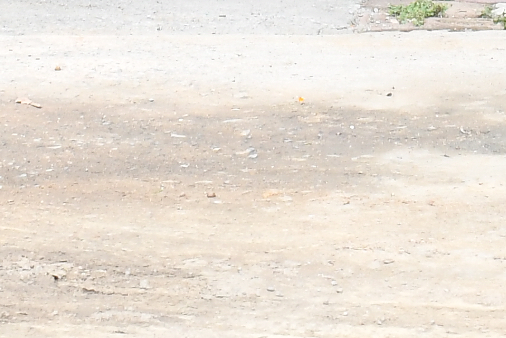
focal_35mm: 166
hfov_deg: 12.4
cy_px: -625
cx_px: 356
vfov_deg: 7.4
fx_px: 2333
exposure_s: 1/125
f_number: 5.6
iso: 200
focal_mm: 18
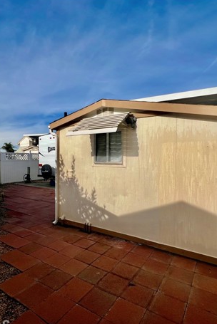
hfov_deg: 64.6
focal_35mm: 19
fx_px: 172
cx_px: 104
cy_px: 166
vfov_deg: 86.9
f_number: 1.8
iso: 32
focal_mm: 1.57
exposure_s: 1/4785
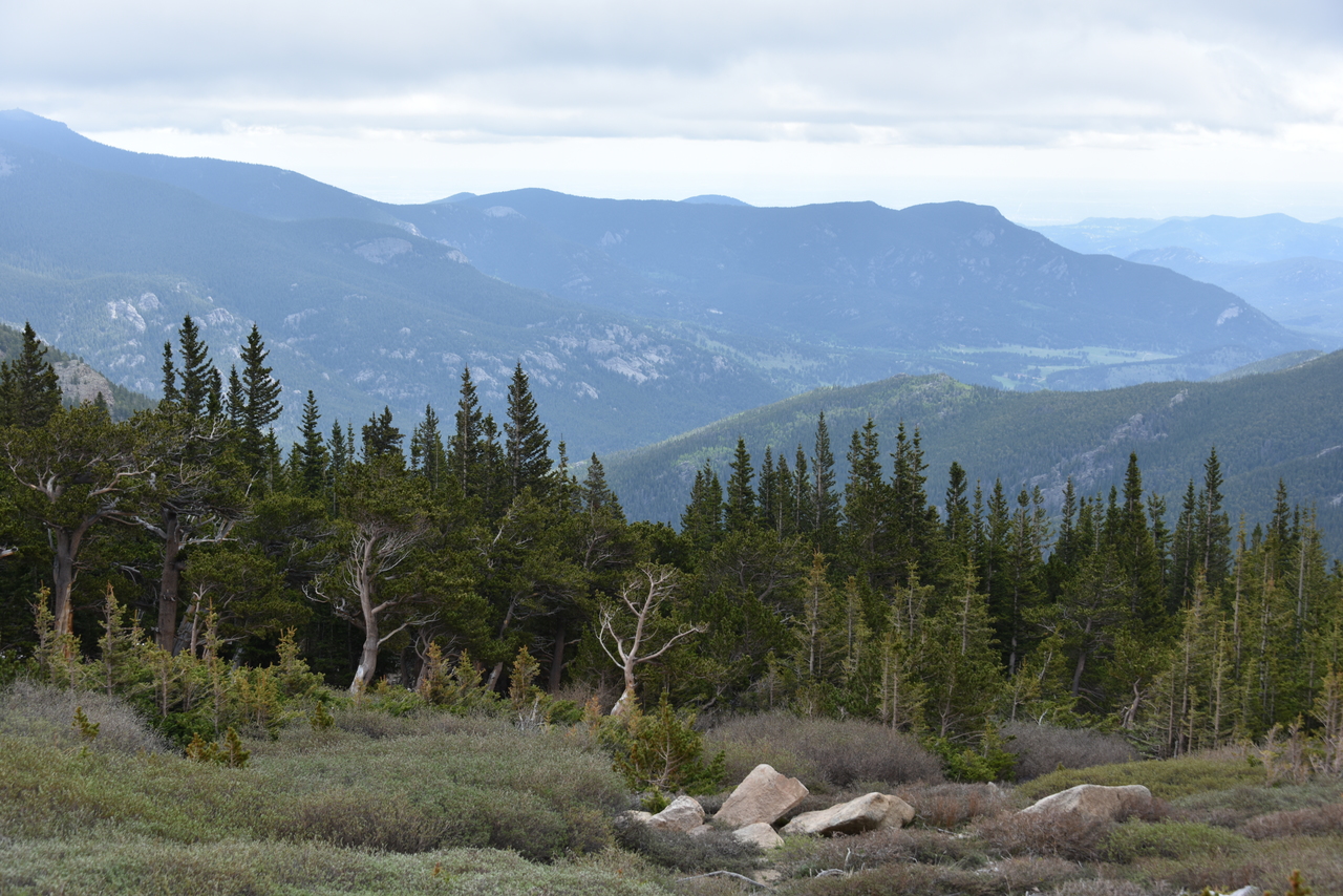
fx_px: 2164
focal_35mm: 58
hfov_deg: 34.5
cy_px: 448
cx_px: 672
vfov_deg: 23.4
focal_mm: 58
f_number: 7.1
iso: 100
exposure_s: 1/200
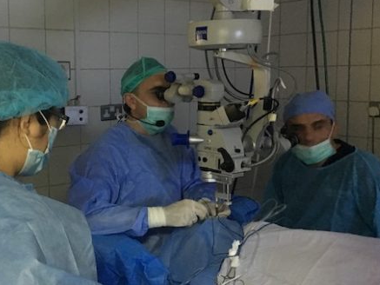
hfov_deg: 36.6
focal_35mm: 51
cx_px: 94
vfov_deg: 28.6
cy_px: 134
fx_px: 560
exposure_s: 1/17
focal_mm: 4.15
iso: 640
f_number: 2.2
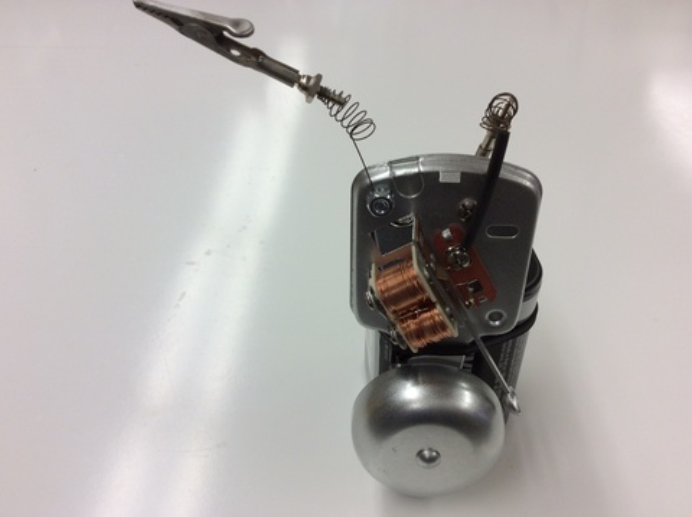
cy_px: 258
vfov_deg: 44.1
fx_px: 639
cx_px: 346
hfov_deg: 56.9
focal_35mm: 32
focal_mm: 3.3
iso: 40
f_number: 2.4
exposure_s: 1/60
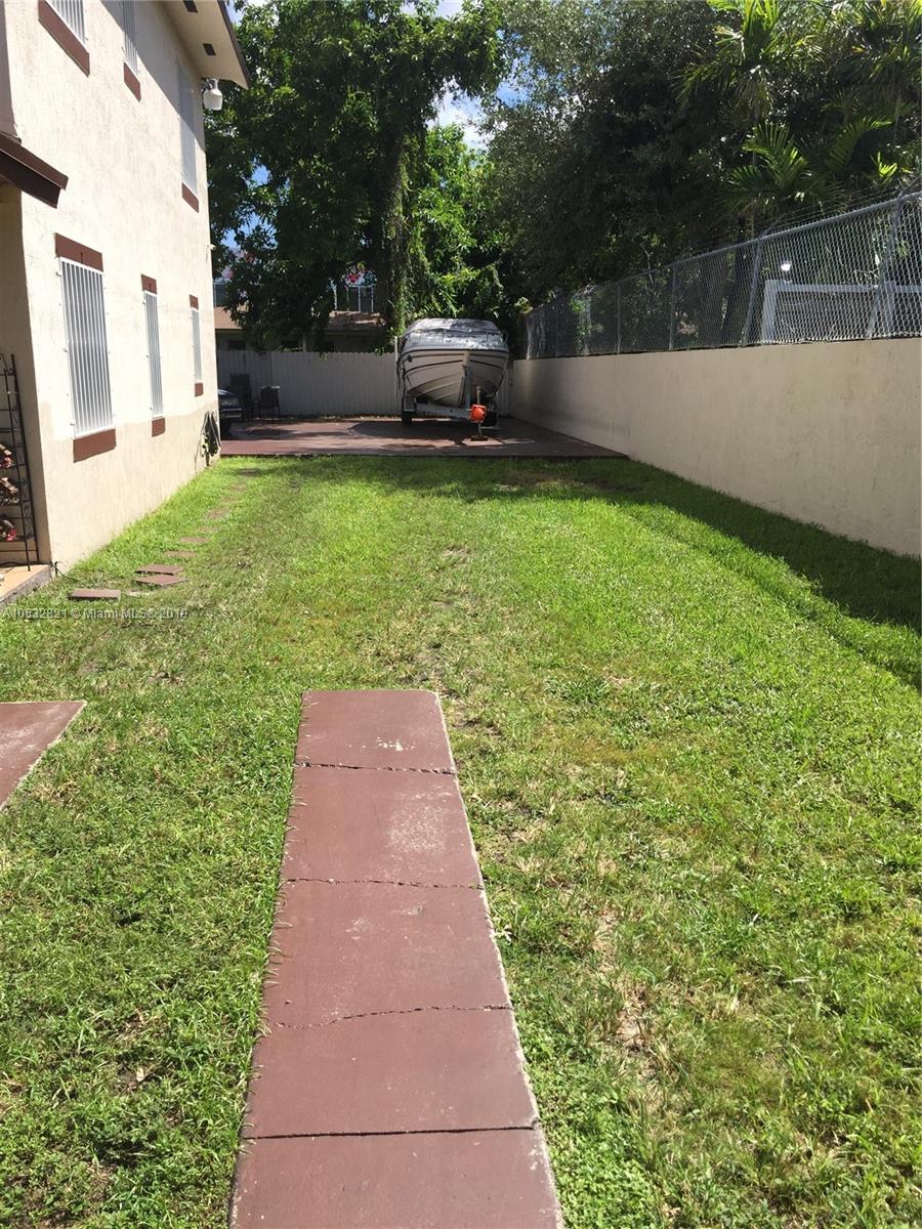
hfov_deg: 48.2
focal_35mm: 29
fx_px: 1030
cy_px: 614
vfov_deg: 61.7
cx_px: 461
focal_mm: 4.15
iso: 32
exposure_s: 1/1799
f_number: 2.2
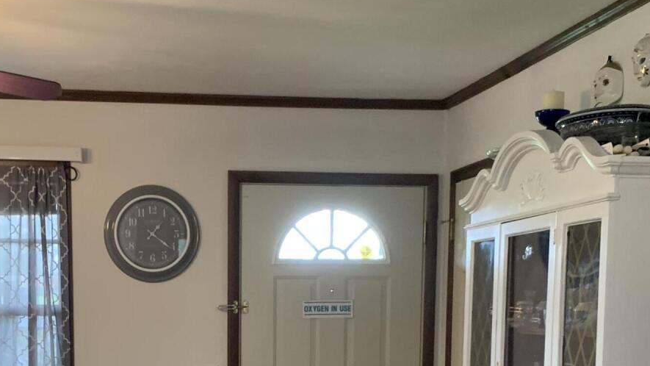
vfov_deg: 18.1
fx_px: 1103
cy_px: 408
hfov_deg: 32.7
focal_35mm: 64
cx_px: 260
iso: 250
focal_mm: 4.25
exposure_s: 1/60
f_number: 1.8
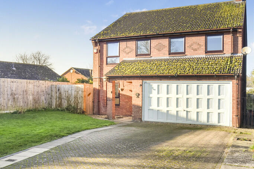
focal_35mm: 36
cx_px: 137
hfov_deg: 53.1
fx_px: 254
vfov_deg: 36.8
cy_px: 79
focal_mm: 16
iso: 200
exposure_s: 1/250
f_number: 7.1
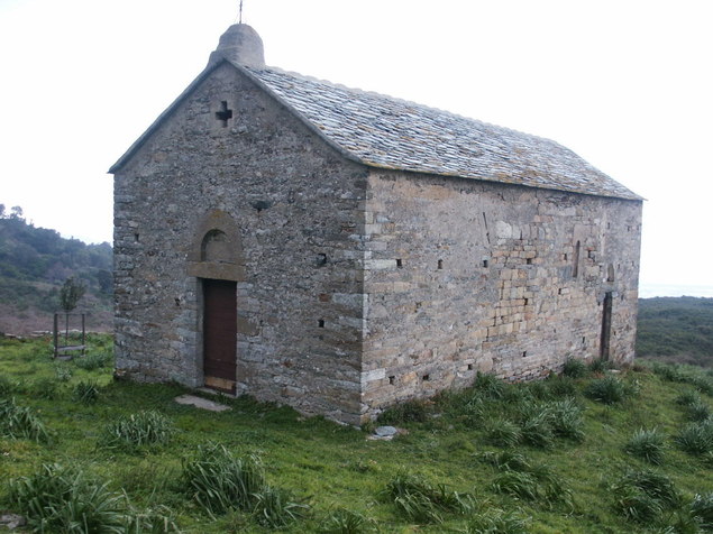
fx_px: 721
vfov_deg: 40.7
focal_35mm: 35
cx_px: 356
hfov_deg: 52.6
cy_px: 267
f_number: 3
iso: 100
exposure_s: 1/45
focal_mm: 7.19
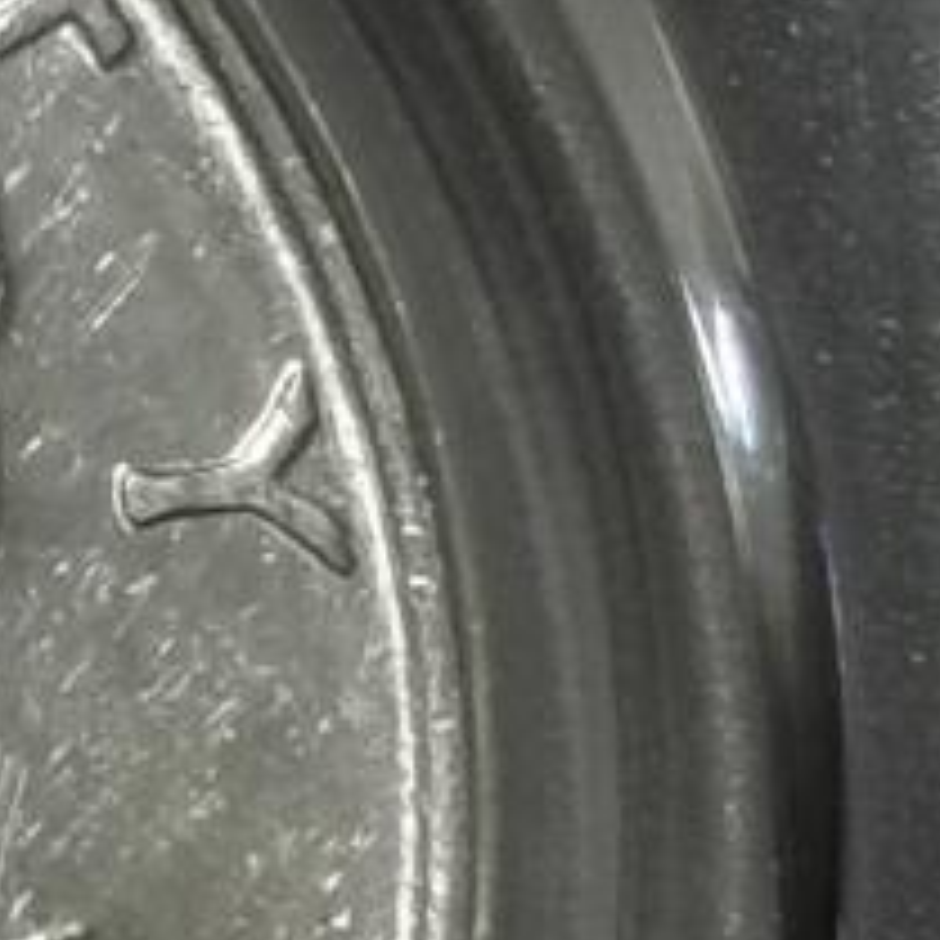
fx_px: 14532
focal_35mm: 473
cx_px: -1169
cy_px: -400
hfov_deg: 3.7
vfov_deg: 3.7
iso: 64
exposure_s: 1/180
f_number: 1.8
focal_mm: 5.58
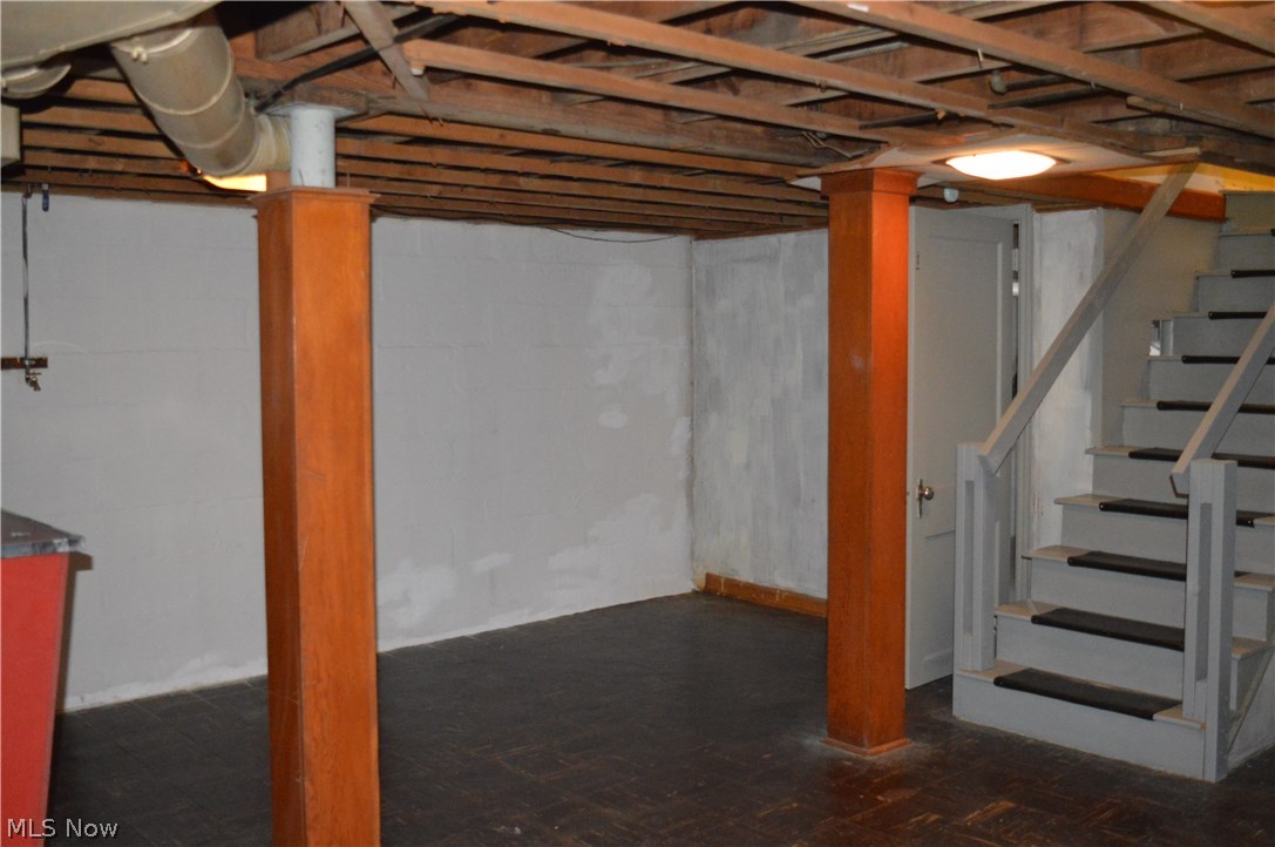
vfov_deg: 36.8
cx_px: 638
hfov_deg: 53.2
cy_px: 424
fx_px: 1273
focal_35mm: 36
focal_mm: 24
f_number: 4
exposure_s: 1/60
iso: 3200
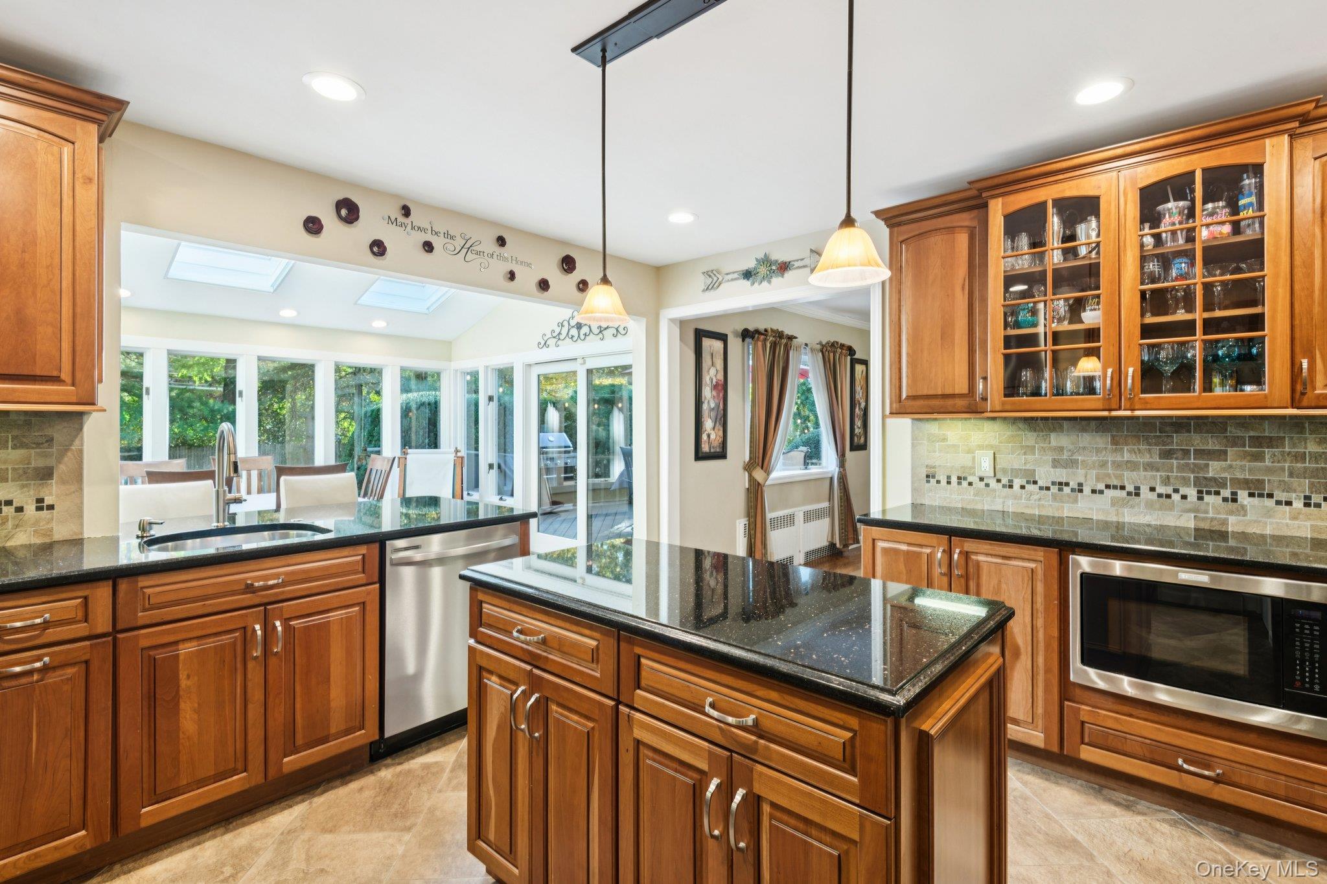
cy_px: 442
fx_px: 590
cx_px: 664
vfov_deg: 73.7
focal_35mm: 16
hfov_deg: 96.7
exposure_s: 1/4
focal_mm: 16
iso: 160
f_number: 9
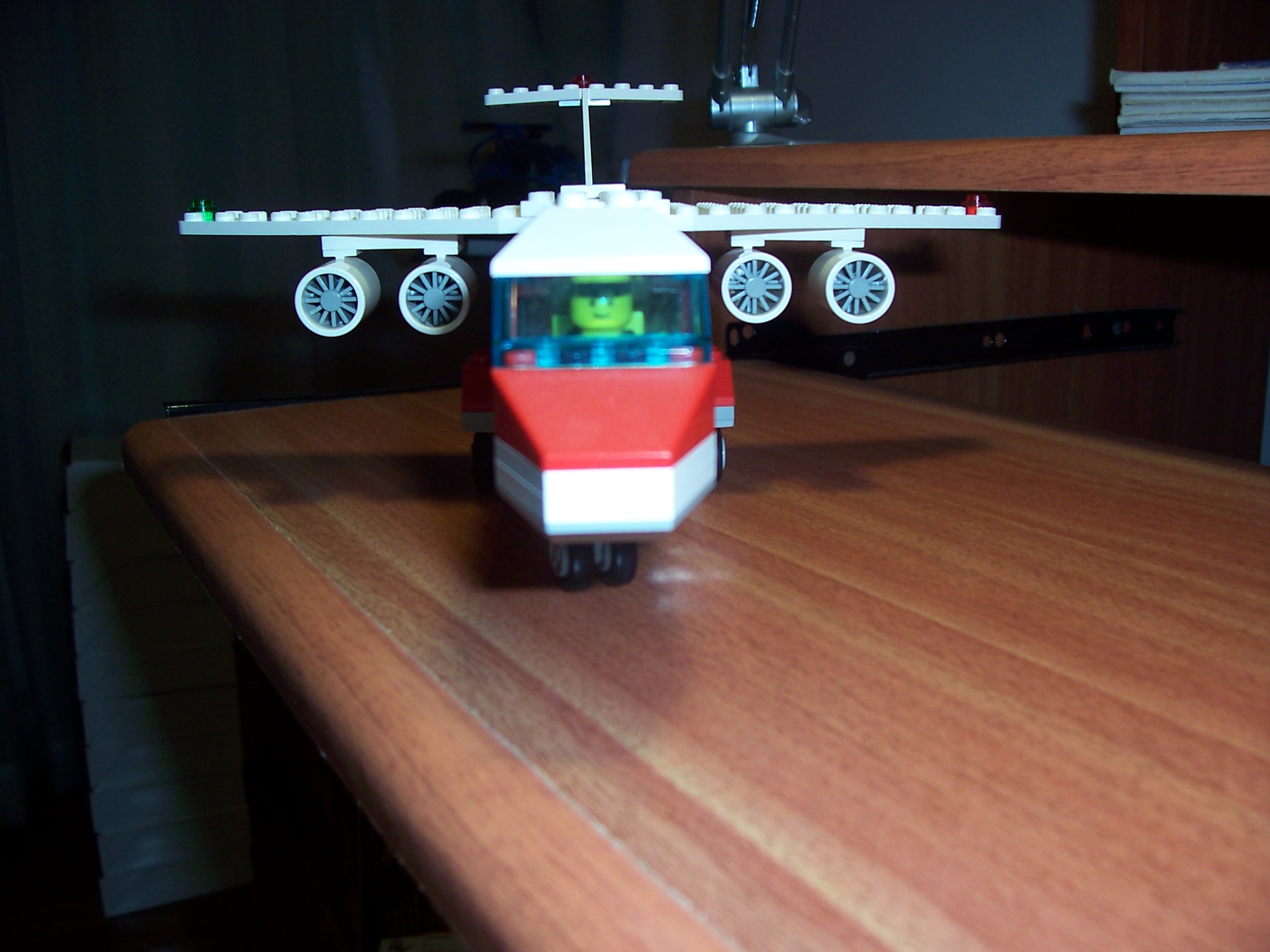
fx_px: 1247
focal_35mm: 34
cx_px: 635
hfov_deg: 54.0
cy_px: 476
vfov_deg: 41.8
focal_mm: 5.6
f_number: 2.7
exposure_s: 1/60
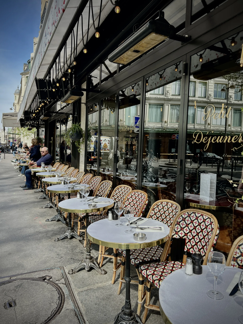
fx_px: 243
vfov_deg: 67.3
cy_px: 162
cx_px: 122
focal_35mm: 26
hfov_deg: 53.1
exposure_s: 1/965
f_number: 1.5
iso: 50
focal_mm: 5.7
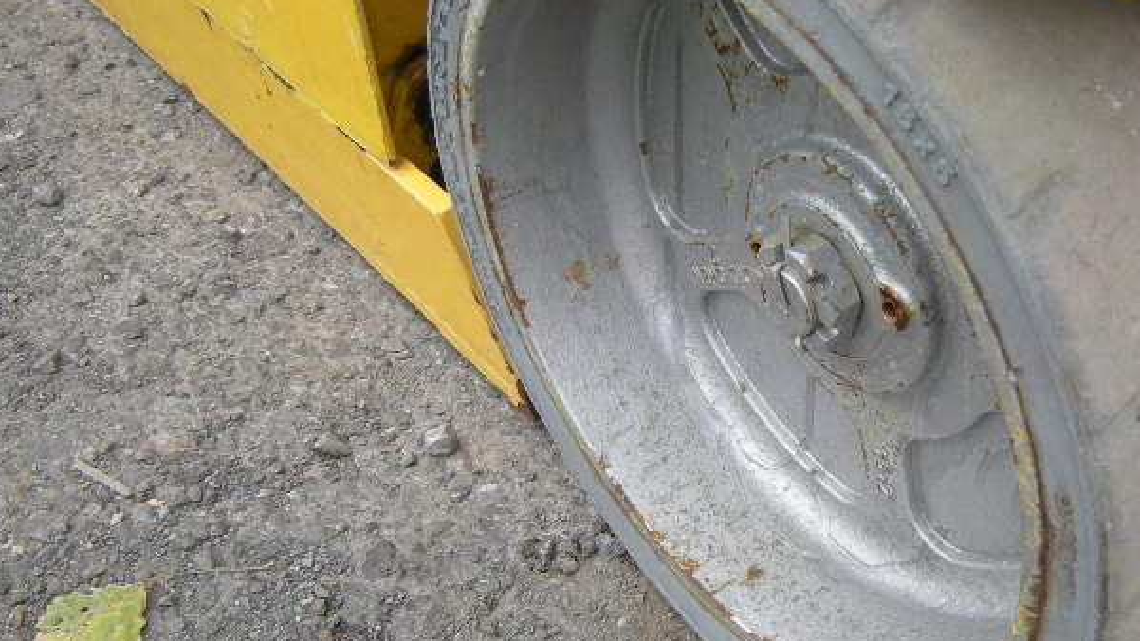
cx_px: 776
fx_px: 1572
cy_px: 379
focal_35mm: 52
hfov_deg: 39.3
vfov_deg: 23.0
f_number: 2.8
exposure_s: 1/118
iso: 64
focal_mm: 4.7
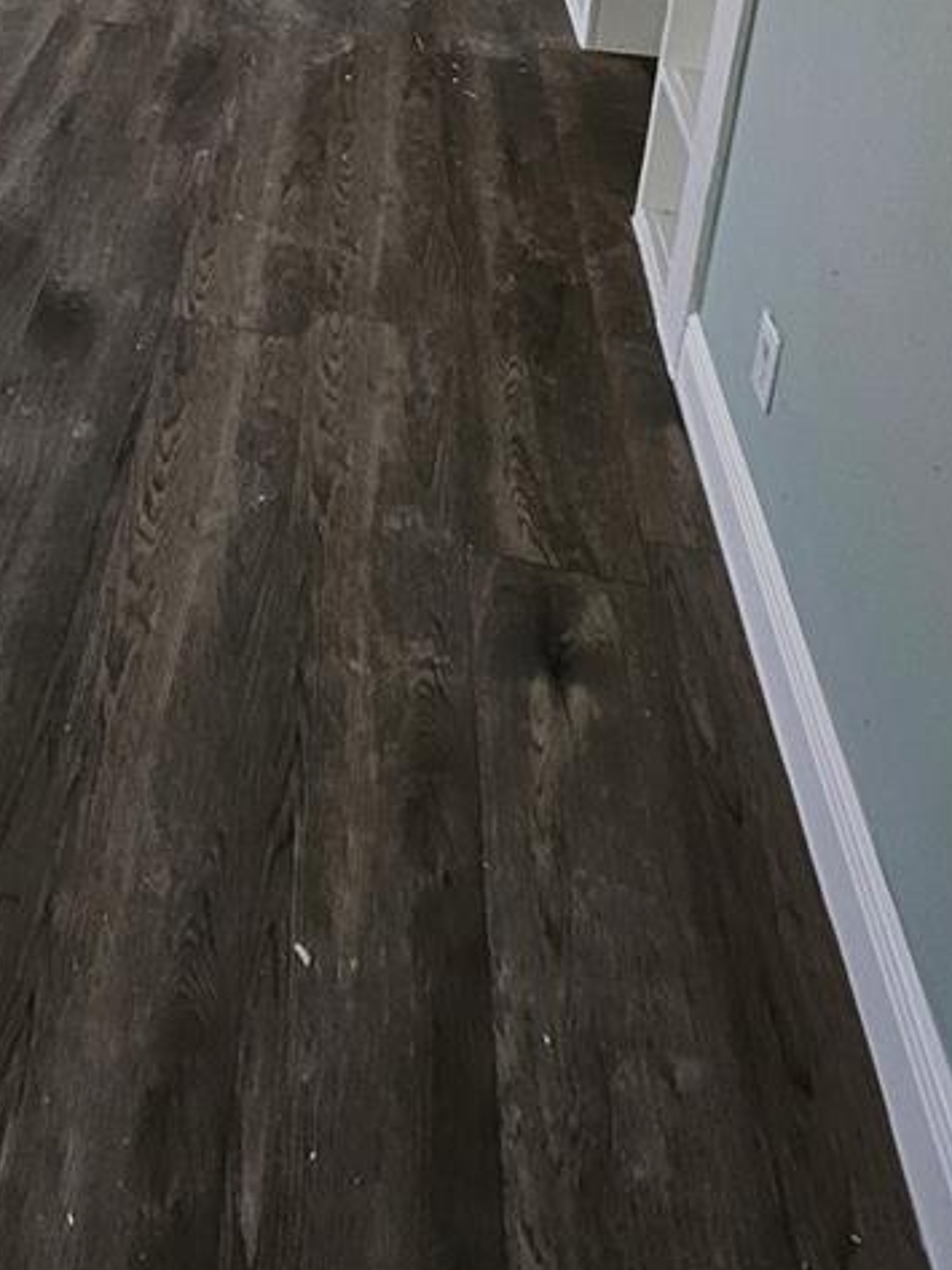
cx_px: 8
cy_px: -161
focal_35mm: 33
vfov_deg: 42.2
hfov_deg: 38.4
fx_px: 1210
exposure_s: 1/60
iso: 80
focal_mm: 1.7
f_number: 2.2
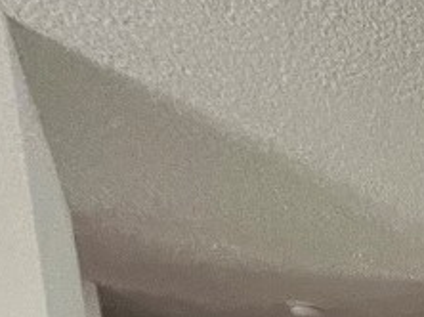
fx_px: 734
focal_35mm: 60
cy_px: 661
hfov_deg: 16.6
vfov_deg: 16.9
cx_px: 955
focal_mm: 1.57
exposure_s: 1/120
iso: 200
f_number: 1.8
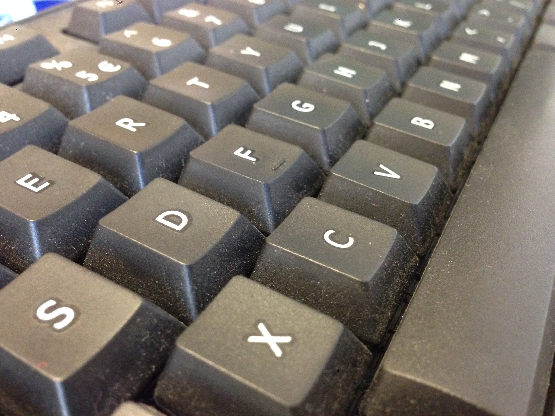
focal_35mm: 33
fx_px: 529
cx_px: 278
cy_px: 208
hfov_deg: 55.4
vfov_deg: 42.9
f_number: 2.4
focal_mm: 4.12
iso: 400
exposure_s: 1/20
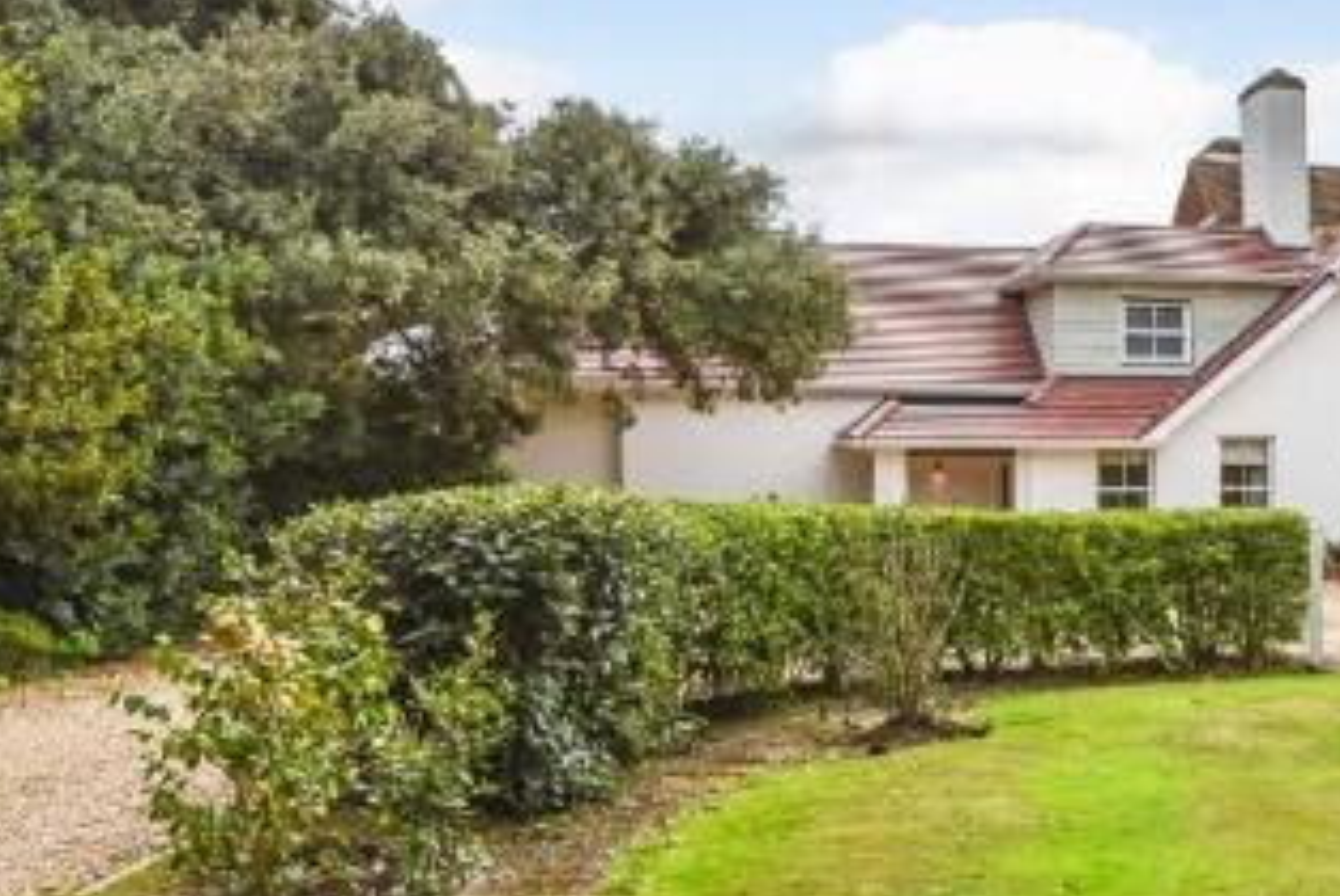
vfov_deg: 27.0
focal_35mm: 50
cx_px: 1257
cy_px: 480
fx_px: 1863
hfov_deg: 36.6
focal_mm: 24
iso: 320
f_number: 9
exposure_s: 1/800
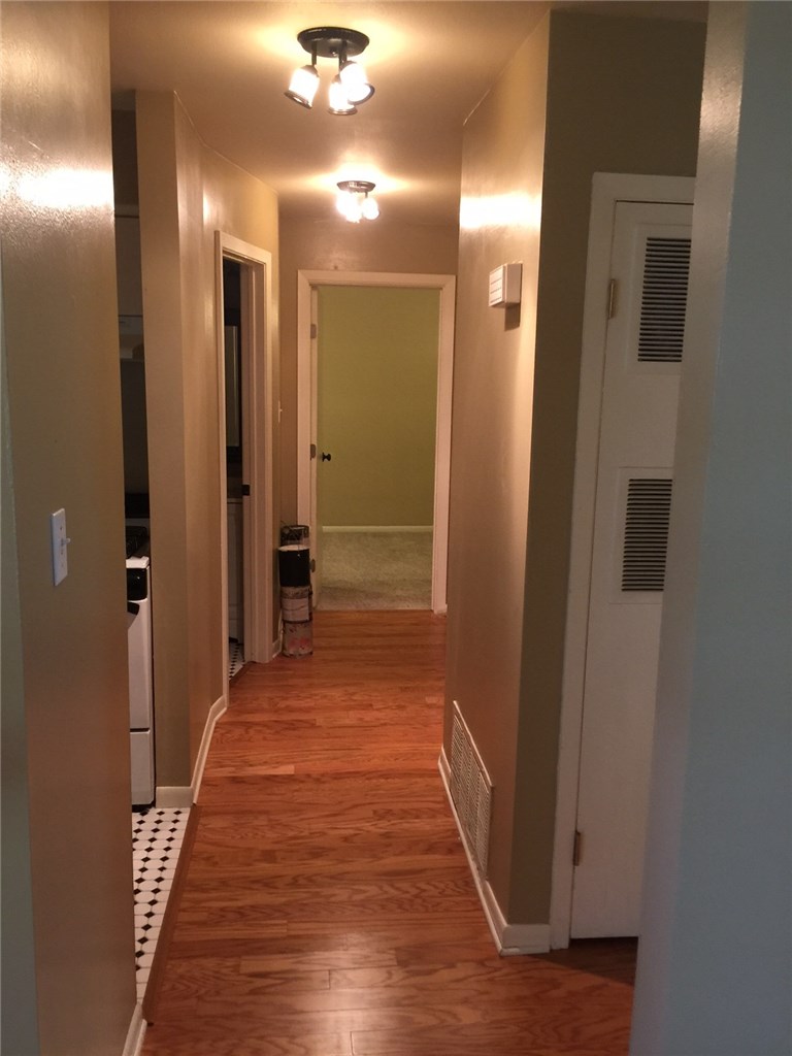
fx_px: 885
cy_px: 528
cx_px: 396
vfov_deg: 61.7
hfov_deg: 48.2
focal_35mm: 29
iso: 80
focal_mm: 4.15
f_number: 2.2
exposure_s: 1/15
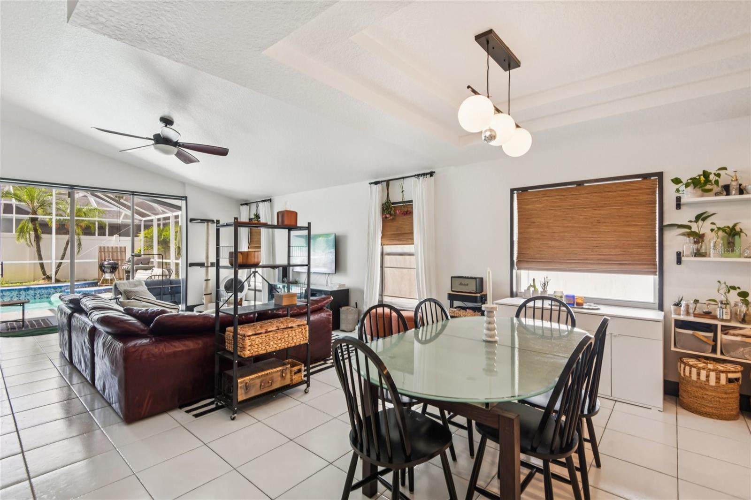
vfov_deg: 73.7
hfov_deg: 96.7
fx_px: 334
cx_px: 376
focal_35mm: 16
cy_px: 250
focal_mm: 16
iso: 400
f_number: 8
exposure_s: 1/30
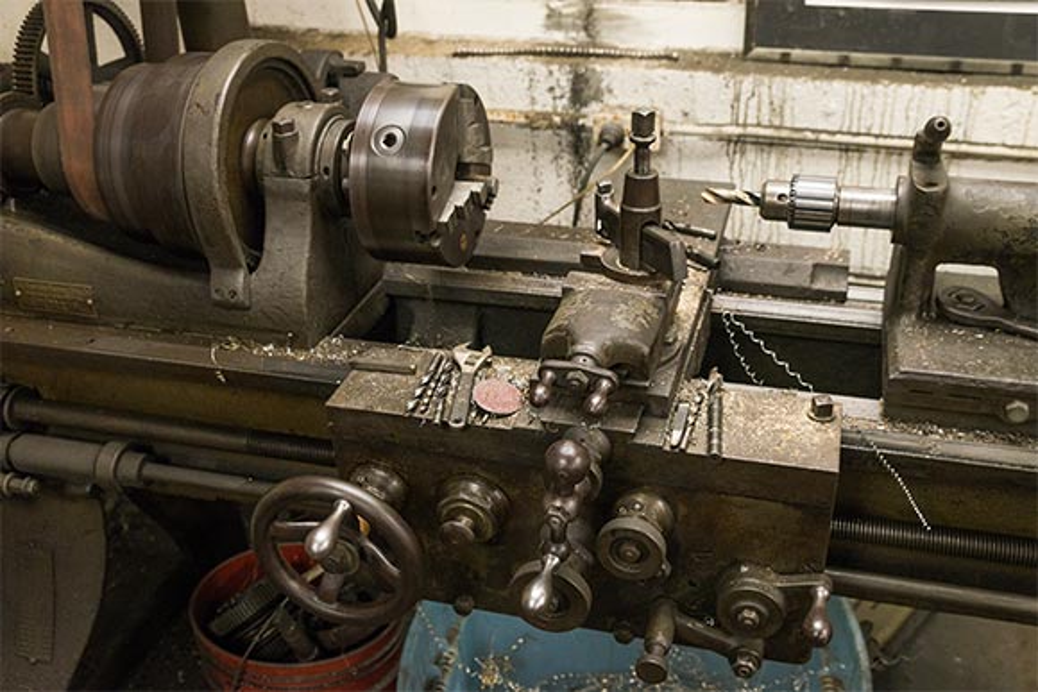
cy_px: 346
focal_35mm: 35
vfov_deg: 37.9
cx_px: 519
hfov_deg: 54.4
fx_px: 1009
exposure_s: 1/180
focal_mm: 35
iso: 1000
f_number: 5.6
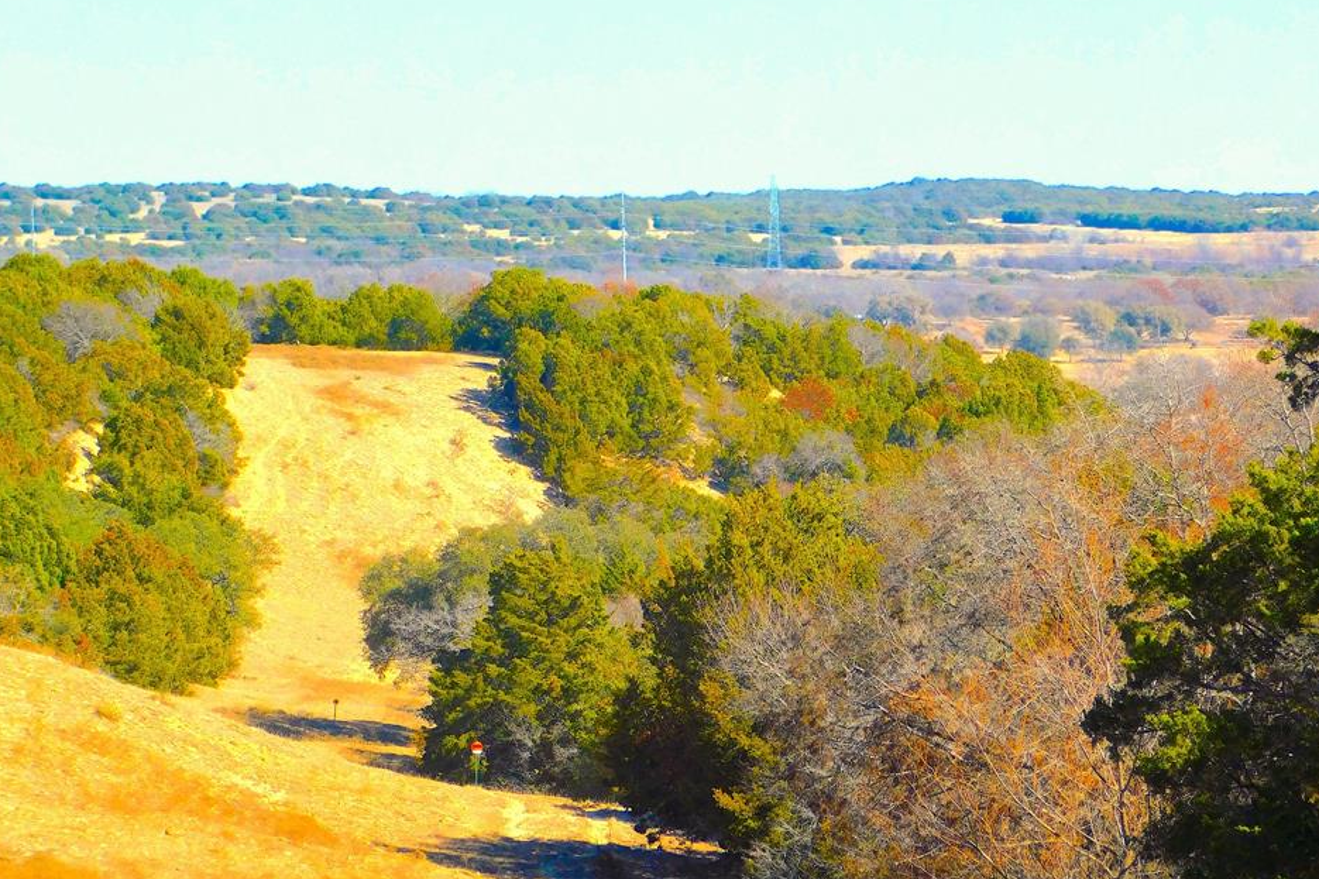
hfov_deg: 6.2
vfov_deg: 4.1
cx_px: 708
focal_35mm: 335
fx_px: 12271
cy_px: 385
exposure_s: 1/400
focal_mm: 52.2
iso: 125
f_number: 5.7
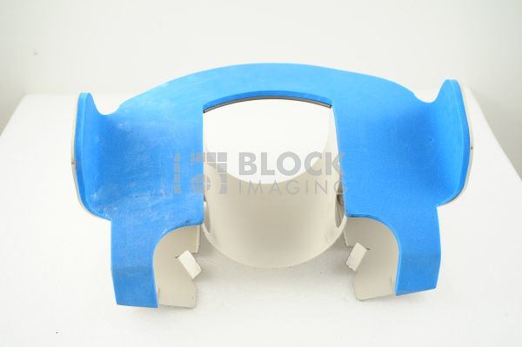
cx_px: 261
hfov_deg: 36.3
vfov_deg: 24.6
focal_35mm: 55
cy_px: 174
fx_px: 797
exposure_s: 1/125
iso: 800
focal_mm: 55
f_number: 7.1
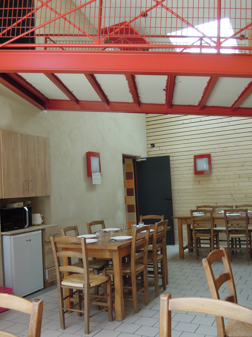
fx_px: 340
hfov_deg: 40.7
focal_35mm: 35
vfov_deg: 52.6
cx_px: 126
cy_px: 168
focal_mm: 6.3
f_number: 3.2
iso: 160
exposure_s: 1/80
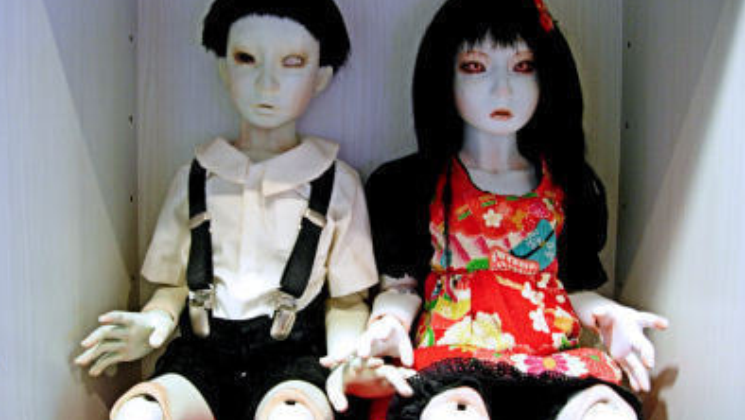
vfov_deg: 28.4
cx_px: 371
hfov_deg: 48.3
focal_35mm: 42
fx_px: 830
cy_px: 231
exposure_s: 1/4.4
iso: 64
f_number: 2.8
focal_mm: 7.8
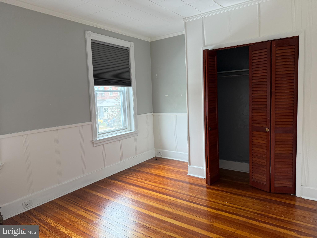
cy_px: 119
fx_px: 220
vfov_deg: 56.8
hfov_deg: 71.6
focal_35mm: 24
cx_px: 158
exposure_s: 1/95
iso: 200
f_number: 1.78
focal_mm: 6.76
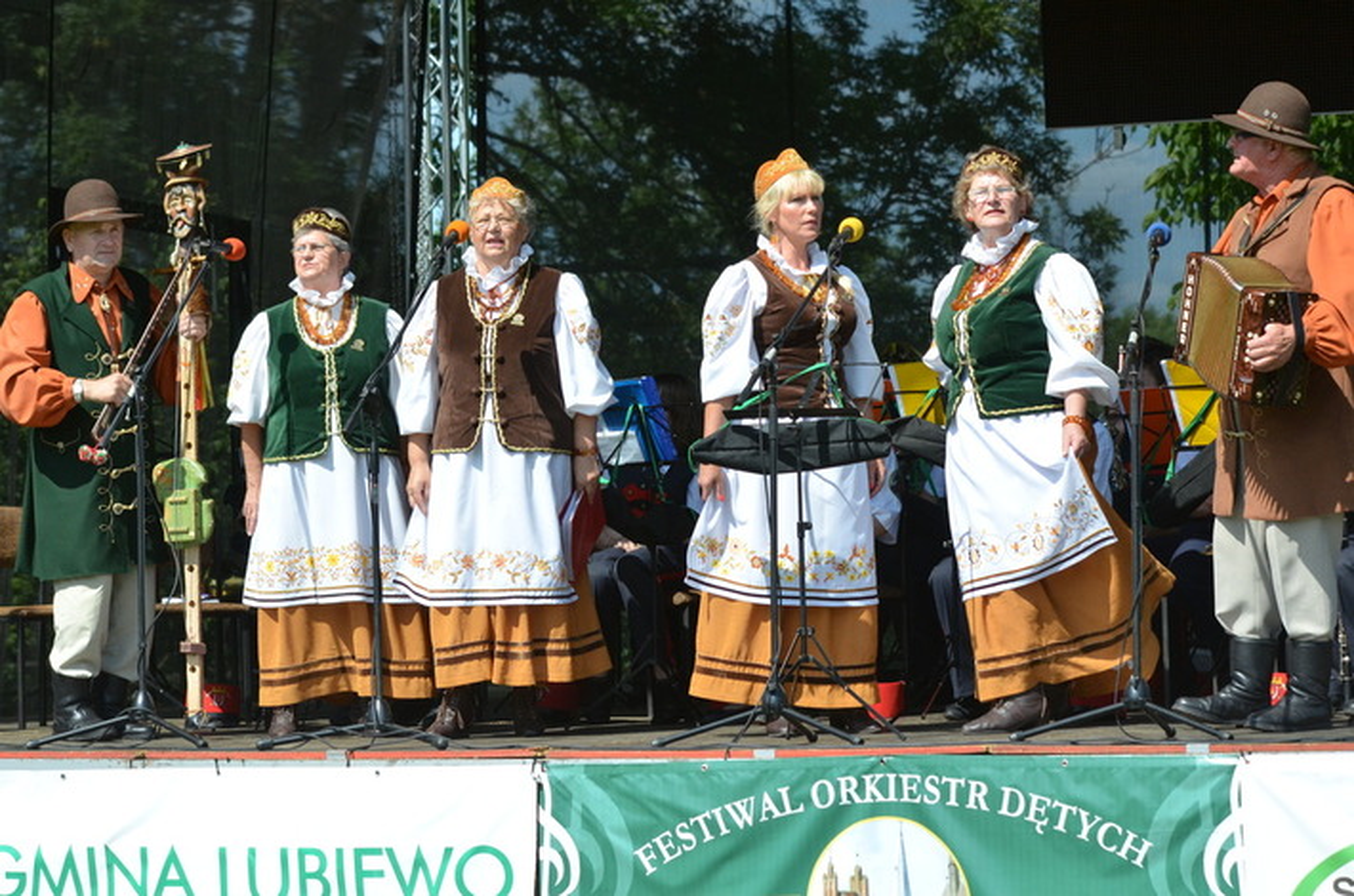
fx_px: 3940
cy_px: 448
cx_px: 677
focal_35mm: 105
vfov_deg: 13.0
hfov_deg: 19.5
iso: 800
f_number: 5
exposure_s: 1/4000
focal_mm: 70
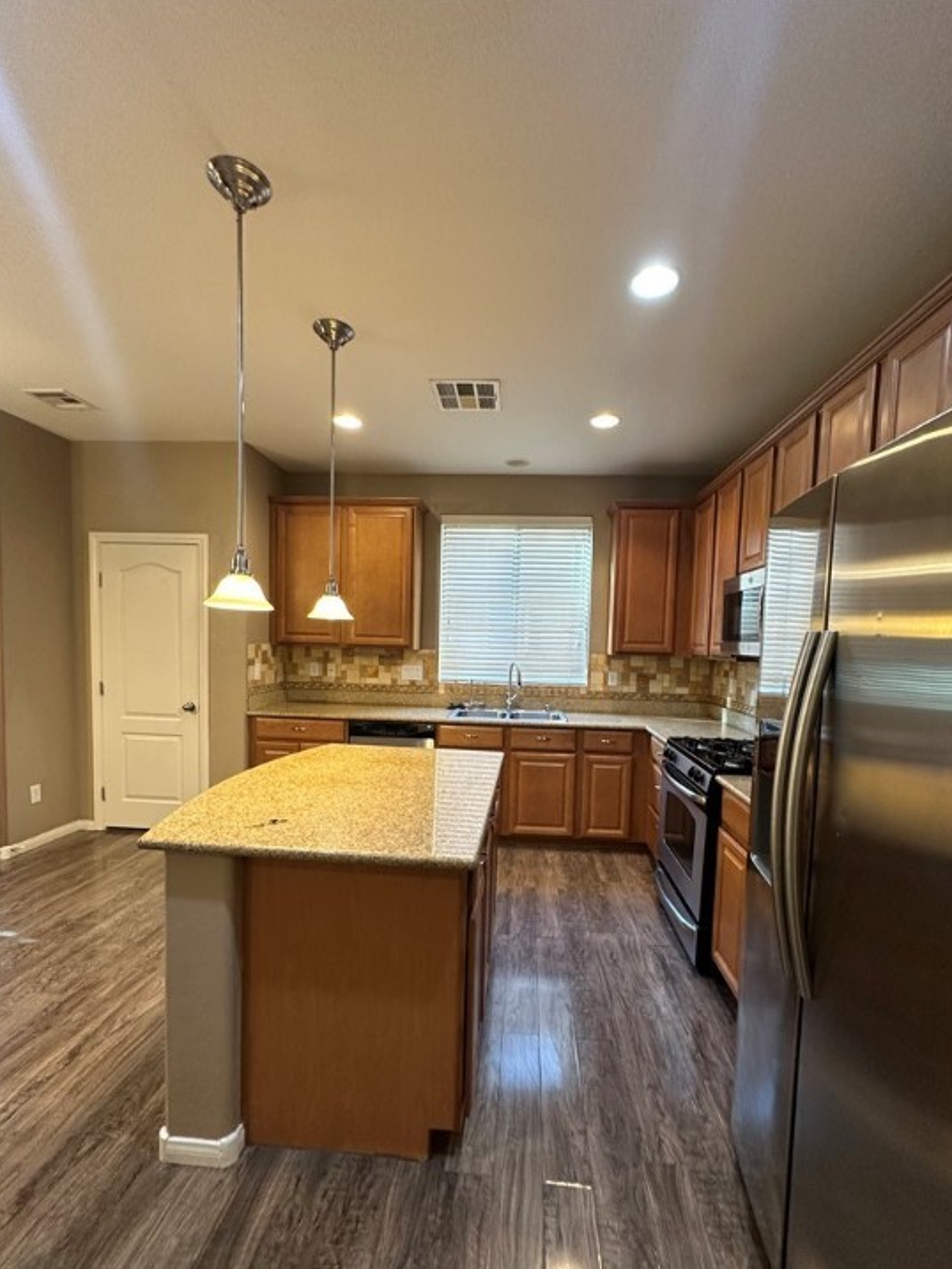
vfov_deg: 98.0
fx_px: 550
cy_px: 676
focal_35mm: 15
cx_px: 497
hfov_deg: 81.7
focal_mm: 2.22
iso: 200
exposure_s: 1/60
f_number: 2.2
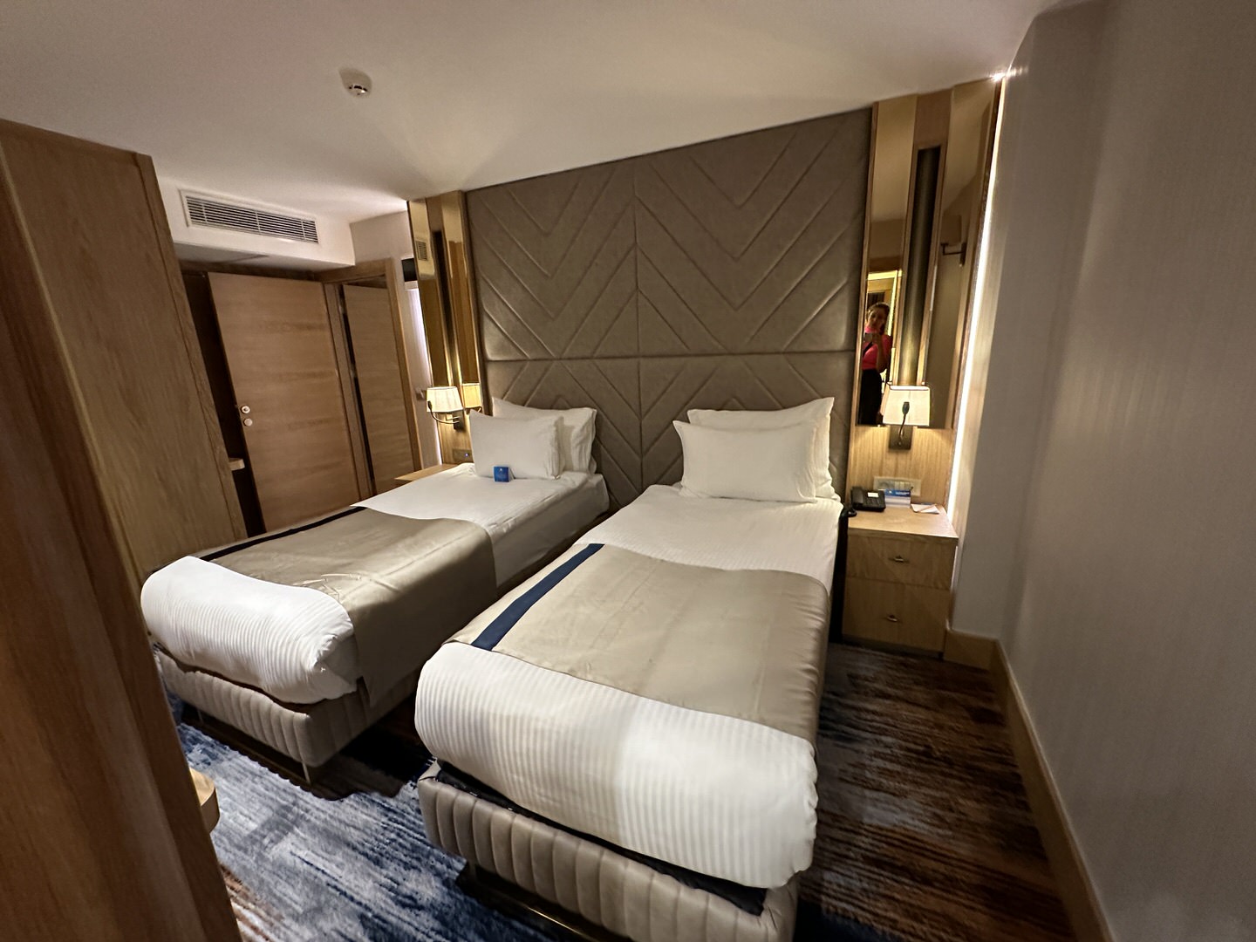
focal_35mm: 14
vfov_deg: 85.7
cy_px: 471
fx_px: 508
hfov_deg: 102.1
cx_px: 628
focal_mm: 2.22
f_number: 2.2
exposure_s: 1/50
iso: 640
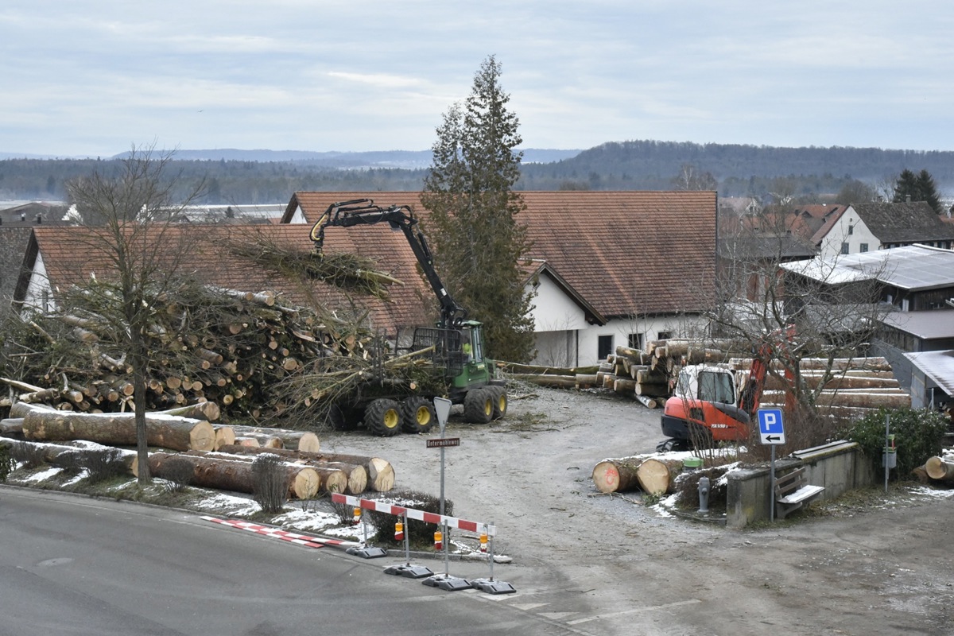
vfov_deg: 24.6
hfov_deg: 36.2
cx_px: 477
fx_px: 1457
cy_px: 318
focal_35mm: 55
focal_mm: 55
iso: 10000
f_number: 11
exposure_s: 1/500
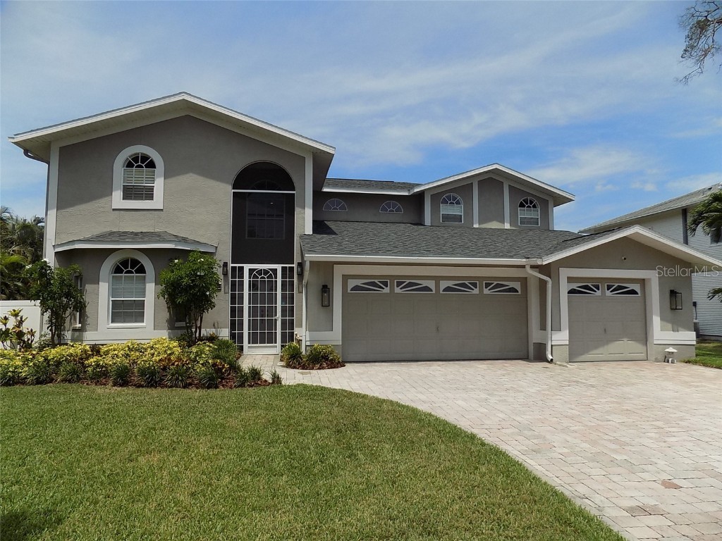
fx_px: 480
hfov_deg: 73.9
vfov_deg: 58.9
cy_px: 270
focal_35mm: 23
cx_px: 361
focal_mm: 4
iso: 80
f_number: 9.9
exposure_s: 1/200
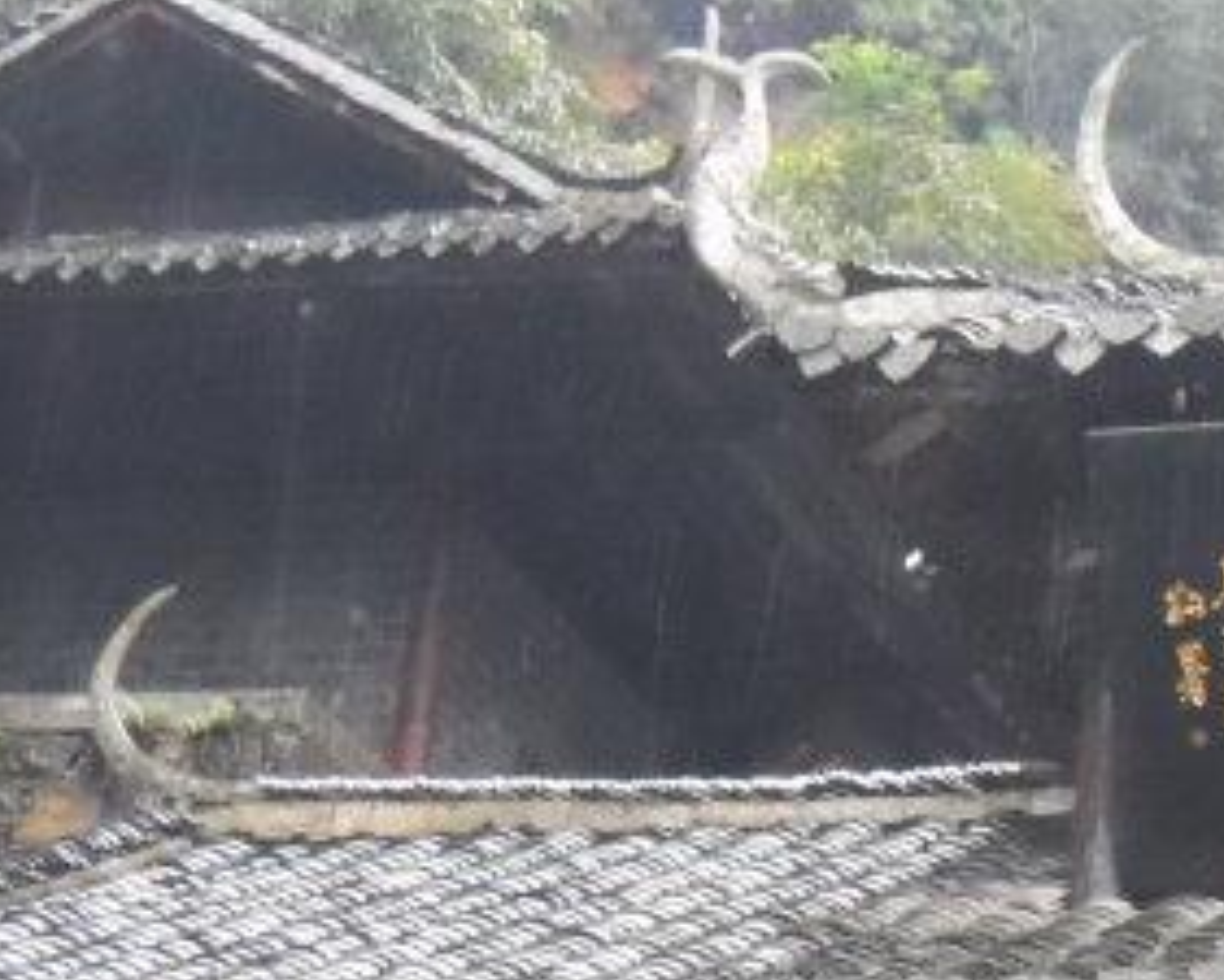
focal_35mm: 151
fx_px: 5472
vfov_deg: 10.2
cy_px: 899
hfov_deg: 12.6
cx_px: 1320
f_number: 4
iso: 1250
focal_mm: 11.2
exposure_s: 1/60
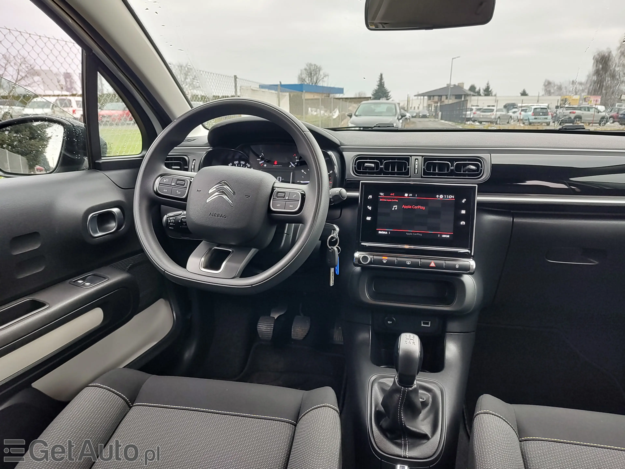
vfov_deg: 58.9
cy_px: 234
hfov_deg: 73.9
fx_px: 415
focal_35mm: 23
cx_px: 312
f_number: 1.8
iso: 111
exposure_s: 1/100
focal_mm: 5.56
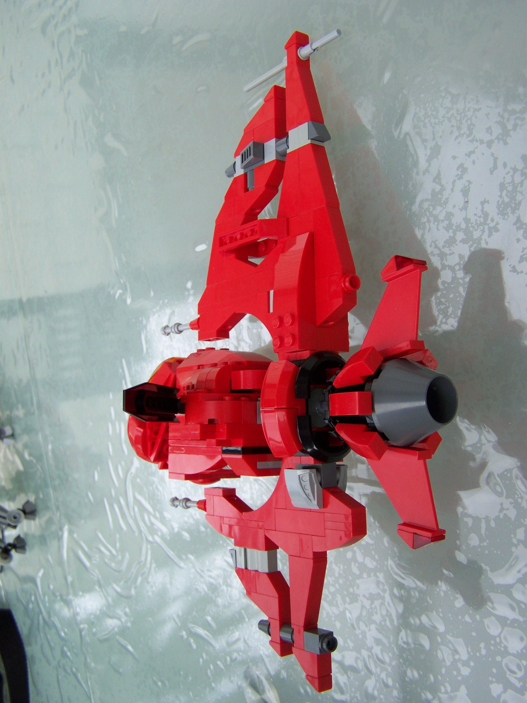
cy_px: 352
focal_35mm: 38
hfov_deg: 37.7
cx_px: 264
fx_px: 771
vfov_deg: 49.0
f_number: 2.8
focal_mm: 6.3
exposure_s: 1/200
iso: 64
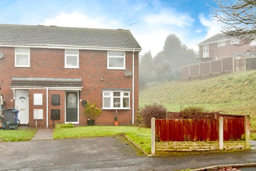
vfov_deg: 37.9
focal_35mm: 35
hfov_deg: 54.4
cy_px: 86
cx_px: 128
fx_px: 249
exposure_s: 1/160
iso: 500
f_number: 7.1
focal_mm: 35
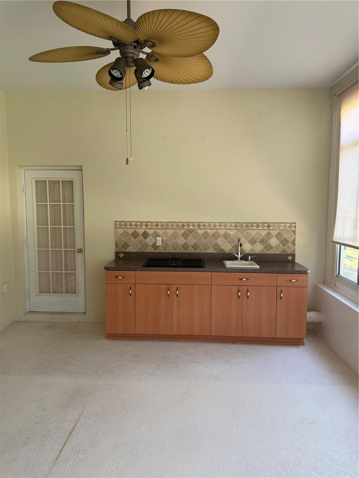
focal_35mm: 24
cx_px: 180
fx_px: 332
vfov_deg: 71.6
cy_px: 239
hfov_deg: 56.8
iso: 160
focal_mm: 6.76
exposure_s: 1/121
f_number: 1.78
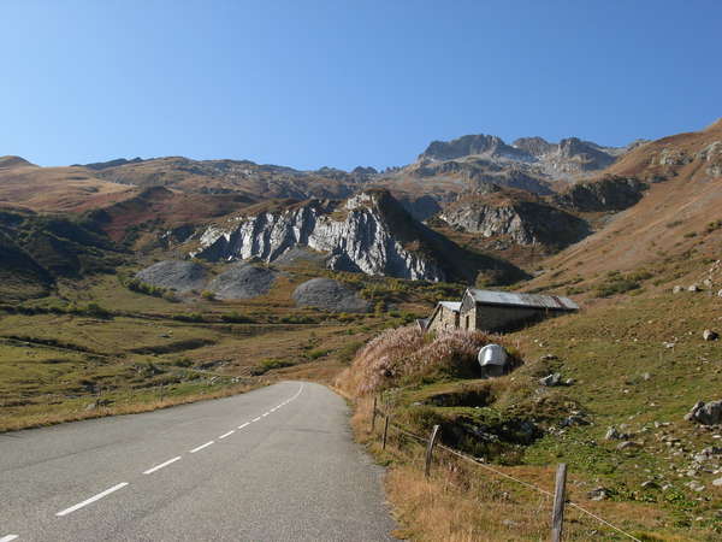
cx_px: 361
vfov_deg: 37.7
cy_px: 271
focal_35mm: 38
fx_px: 793
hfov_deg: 49.0
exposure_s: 1/406
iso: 79
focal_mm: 6.3
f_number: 4.9
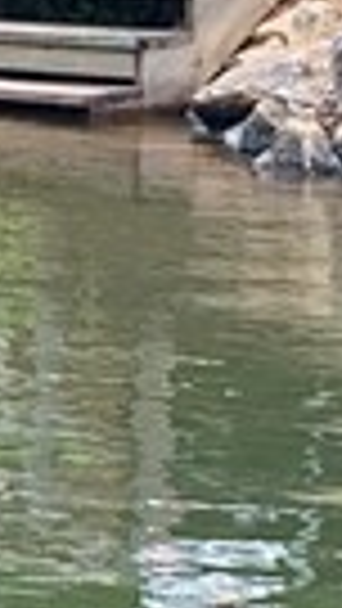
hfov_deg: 2.8
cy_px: -685
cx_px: -936
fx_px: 6928
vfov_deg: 4.9
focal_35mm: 430
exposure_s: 1/180
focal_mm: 6
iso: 16
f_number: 2.4
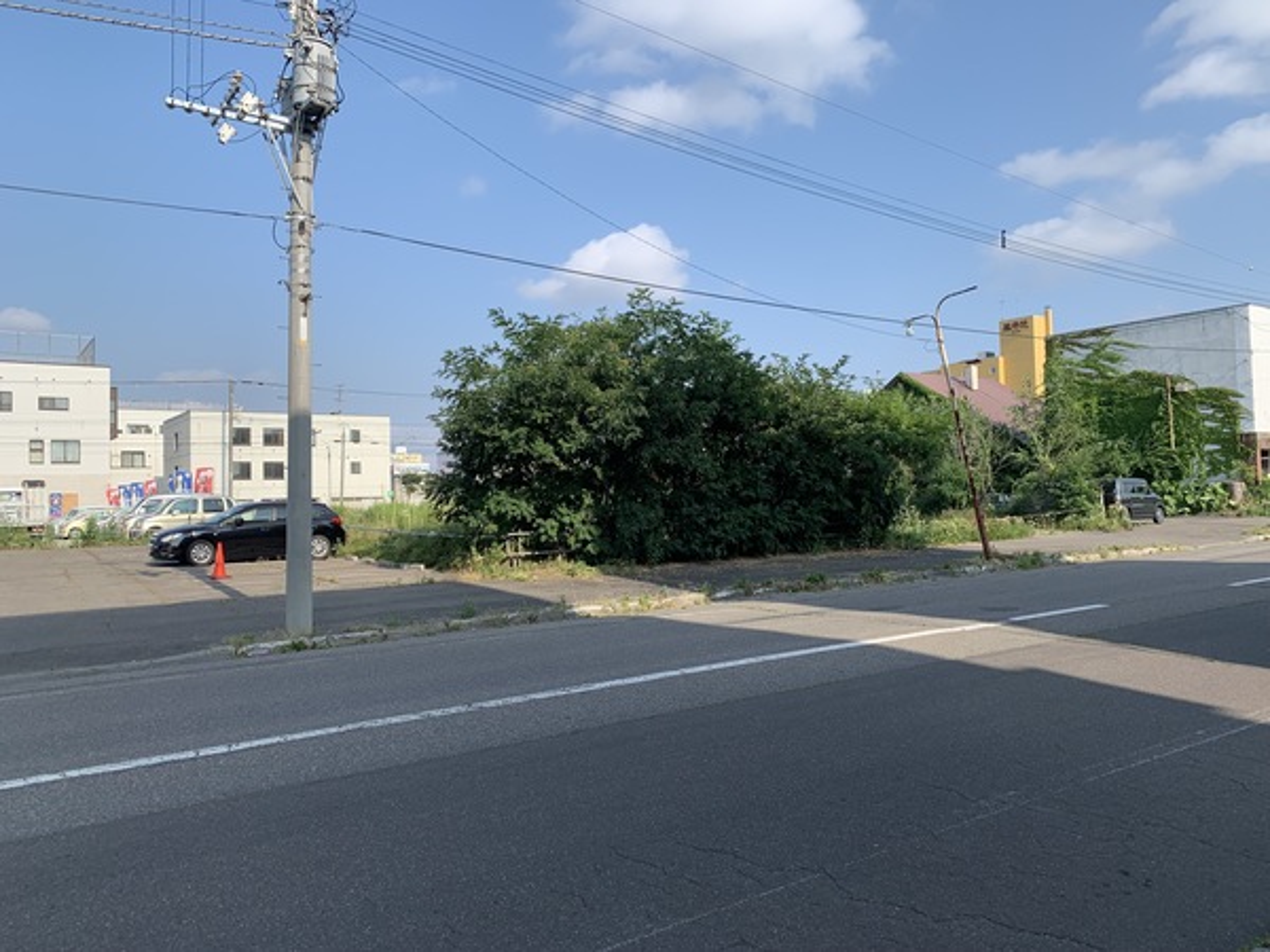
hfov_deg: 67.3
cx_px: 635
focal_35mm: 26
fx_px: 954
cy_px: 476
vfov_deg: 53.1
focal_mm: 4.25
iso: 25
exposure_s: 1/1610
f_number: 1.8
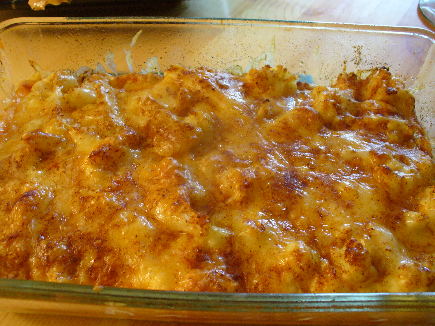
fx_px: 477
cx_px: 214
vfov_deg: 37.7
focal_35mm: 38
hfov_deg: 49.0
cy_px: 159
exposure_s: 1/20
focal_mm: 6.1
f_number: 2.8
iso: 200
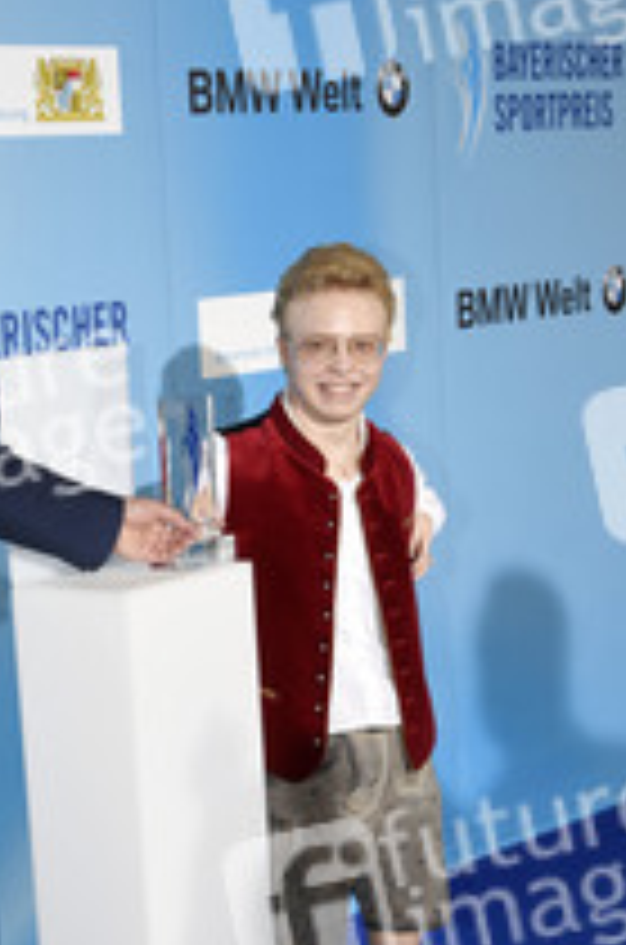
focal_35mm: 84
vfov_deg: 24.1
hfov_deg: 16.0
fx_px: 2202
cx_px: 45
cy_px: 662
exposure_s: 1/125
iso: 800
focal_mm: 44
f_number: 6.3
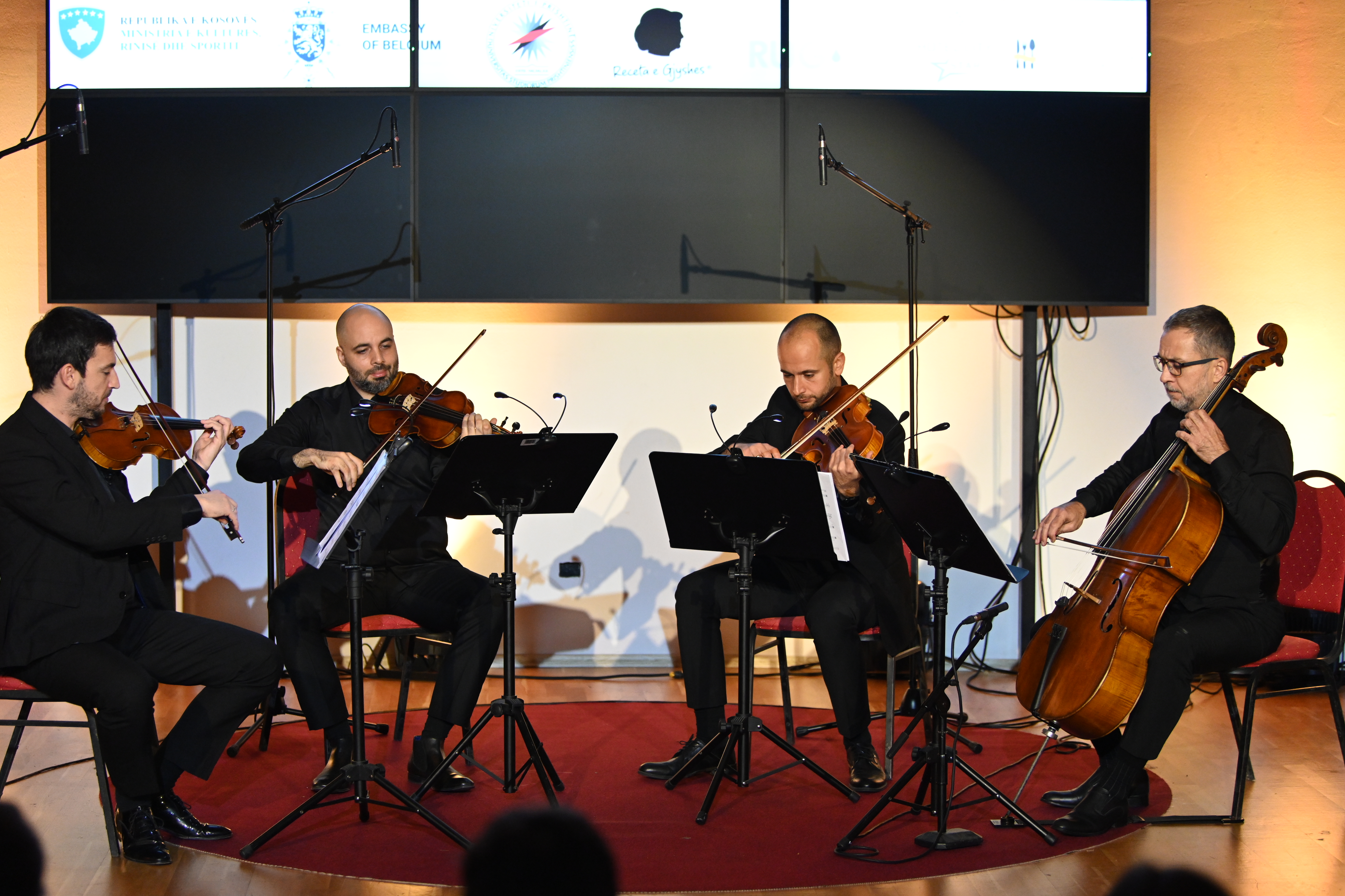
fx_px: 8032
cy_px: 427
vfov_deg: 6.4
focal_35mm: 215
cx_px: 629
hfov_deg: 9.6
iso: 2000
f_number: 2.8
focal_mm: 200
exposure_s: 1/200
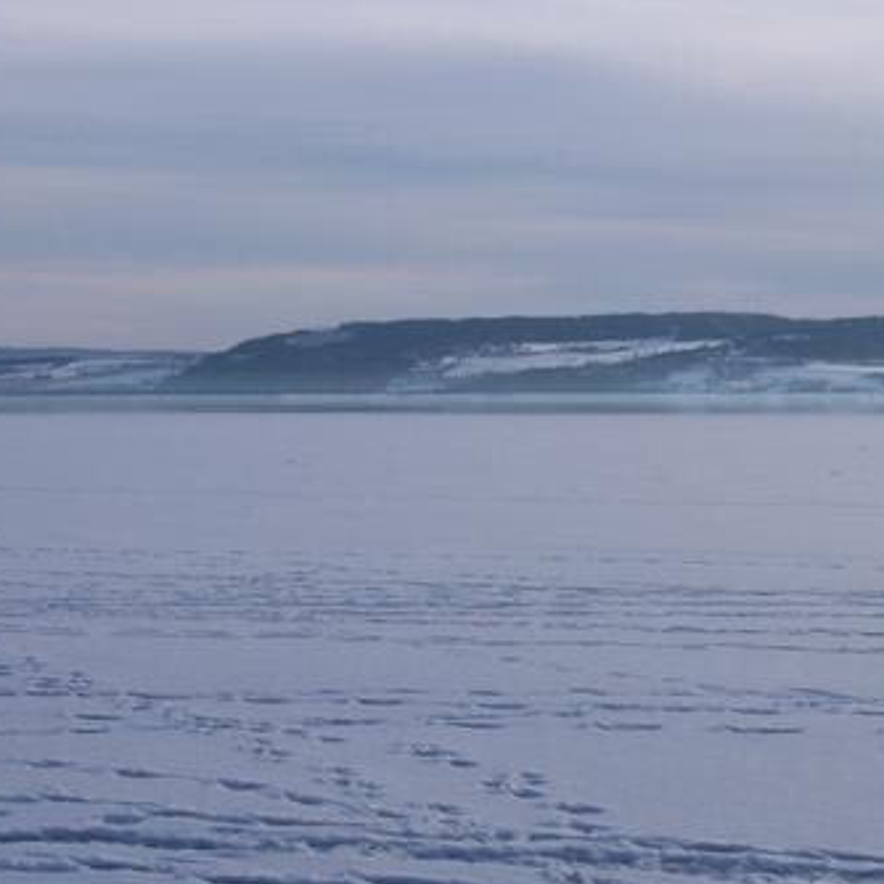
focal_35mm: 105
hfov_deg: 16.5
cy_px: 421
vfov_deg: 16.6
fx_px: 3034
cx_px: 217
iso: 50
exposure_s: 1/320
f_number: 5.6
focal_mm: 10.2
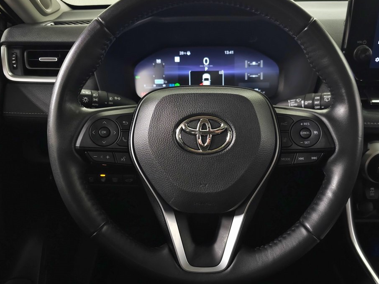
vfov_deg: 53.0
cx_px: 204
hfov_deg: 67.2
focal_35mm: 26
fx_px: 285
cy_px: 131
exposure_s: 1/60
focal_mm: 6.3
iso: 160
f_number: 1.7
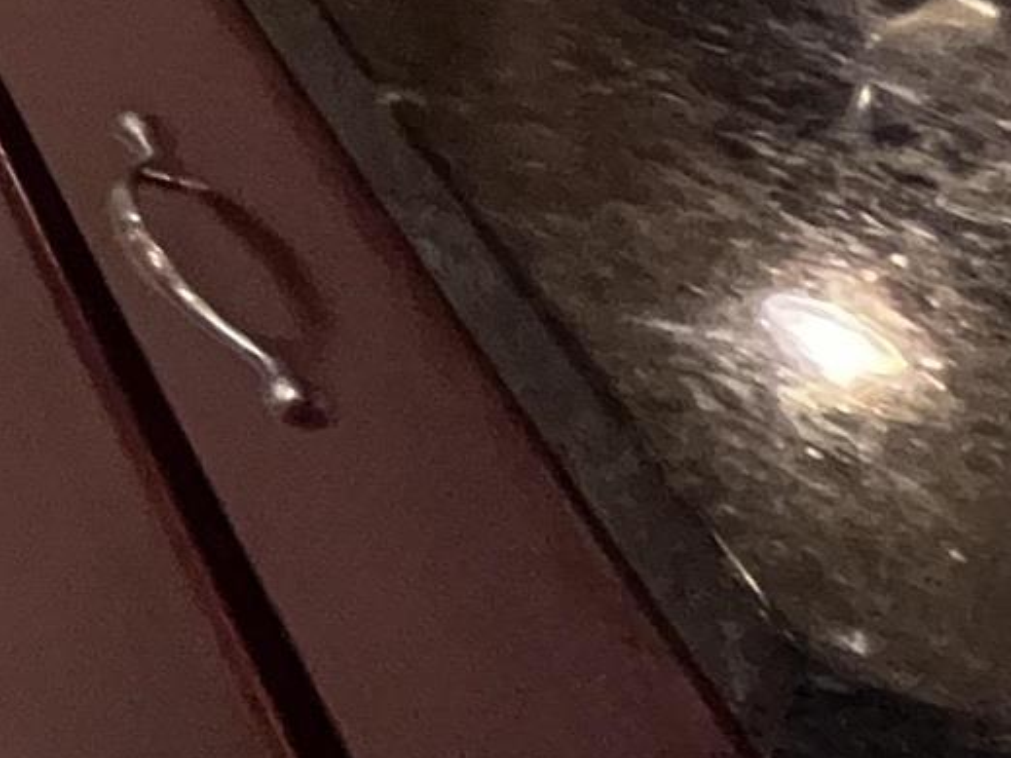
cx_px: -1966
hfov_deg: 11.8
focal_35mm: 77
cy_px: -1105
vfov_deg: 13.5
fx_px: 2248
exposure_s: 1/60
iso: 640
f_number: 1.8
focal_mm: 1.57
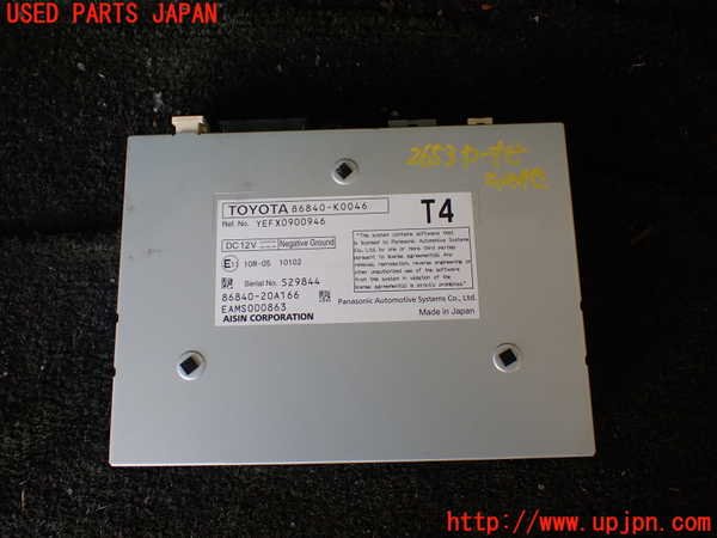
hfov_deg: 60.0
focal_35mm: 30
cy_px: 269
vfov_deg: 46.8
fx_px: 621
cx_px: 358
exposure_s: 1/125
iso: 160
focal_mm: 5.4
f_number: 2.3
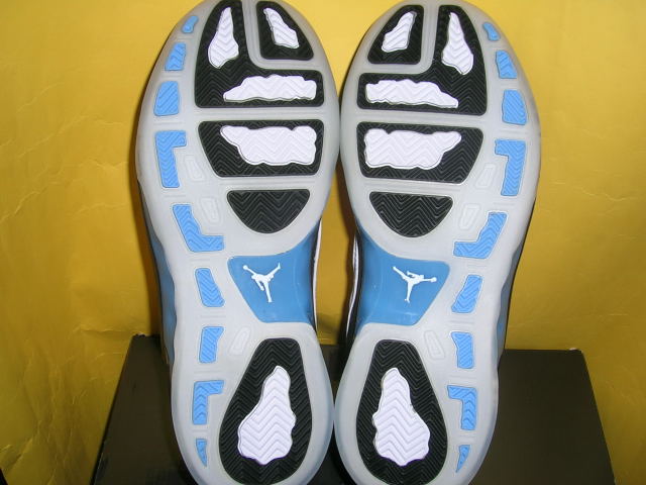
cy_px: 242
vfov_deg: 40.7
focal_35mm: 35
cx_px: 323
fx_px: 653
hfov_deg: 52.6
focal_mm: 5.4
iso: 50
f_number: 4.8
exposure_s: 1/60.1
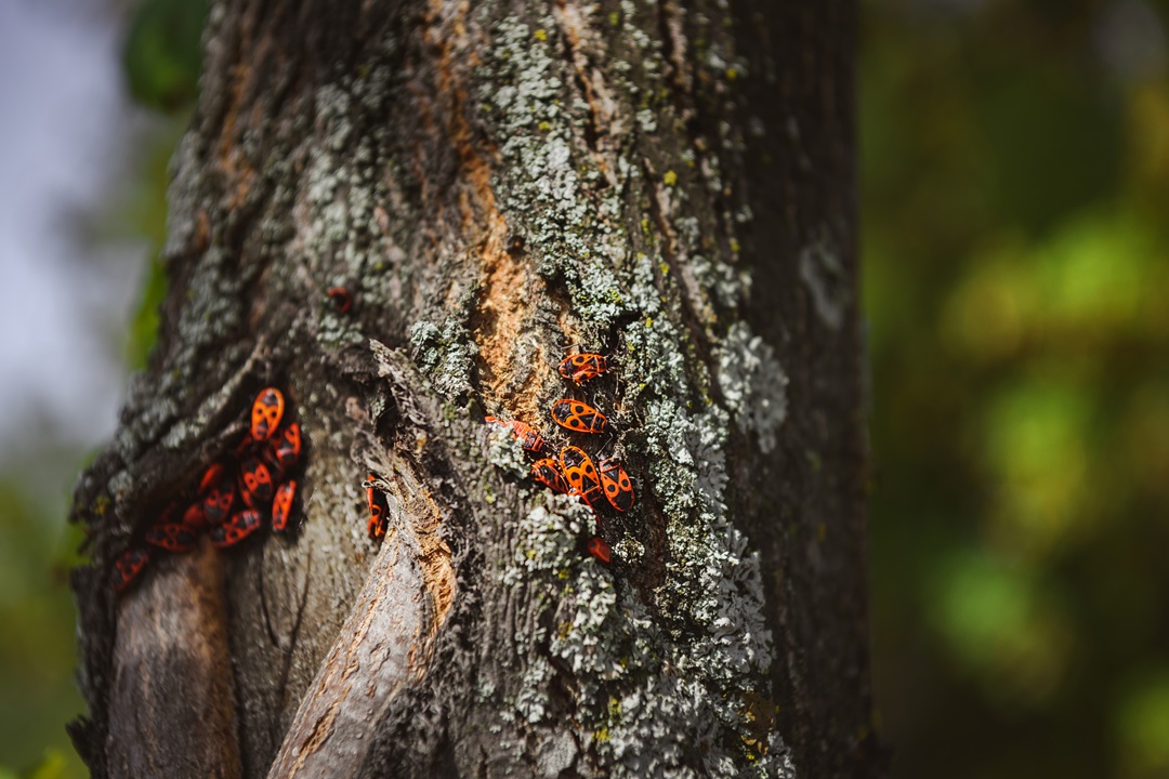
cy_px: 390
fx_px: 2273
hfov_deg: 28.8
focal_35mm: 70
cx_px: 584
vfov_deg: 19.5
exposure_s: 1/500
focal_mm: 70
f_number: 5
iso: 100
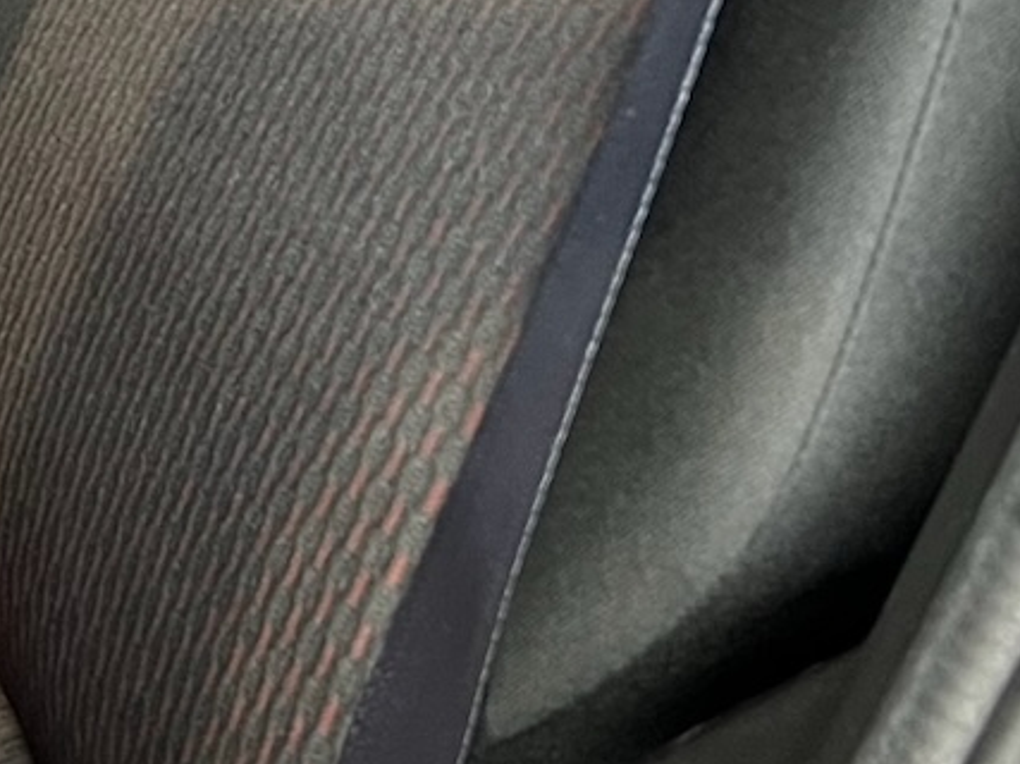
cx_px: -623
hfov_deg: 15.2
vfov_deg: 12.5
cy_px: -29
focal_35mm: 117
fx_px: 3447
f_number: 1.5
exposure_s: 1/30
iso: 640
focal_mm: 5.7
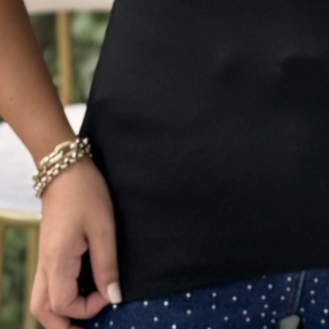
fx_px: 1893
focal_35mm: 176
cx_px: 324
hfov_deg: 9.9
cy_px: -141
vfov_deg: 9.7
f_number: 1.78
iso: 64
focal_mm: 6.76
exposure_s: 1/340
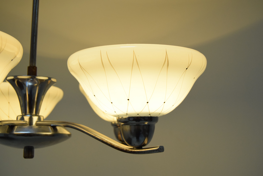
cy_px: 88
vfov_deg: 28.1
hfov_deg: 41.1
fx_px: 351
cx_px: 132
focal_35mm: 48
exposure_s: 1/200
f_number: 7.1
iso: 1600
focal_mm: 32
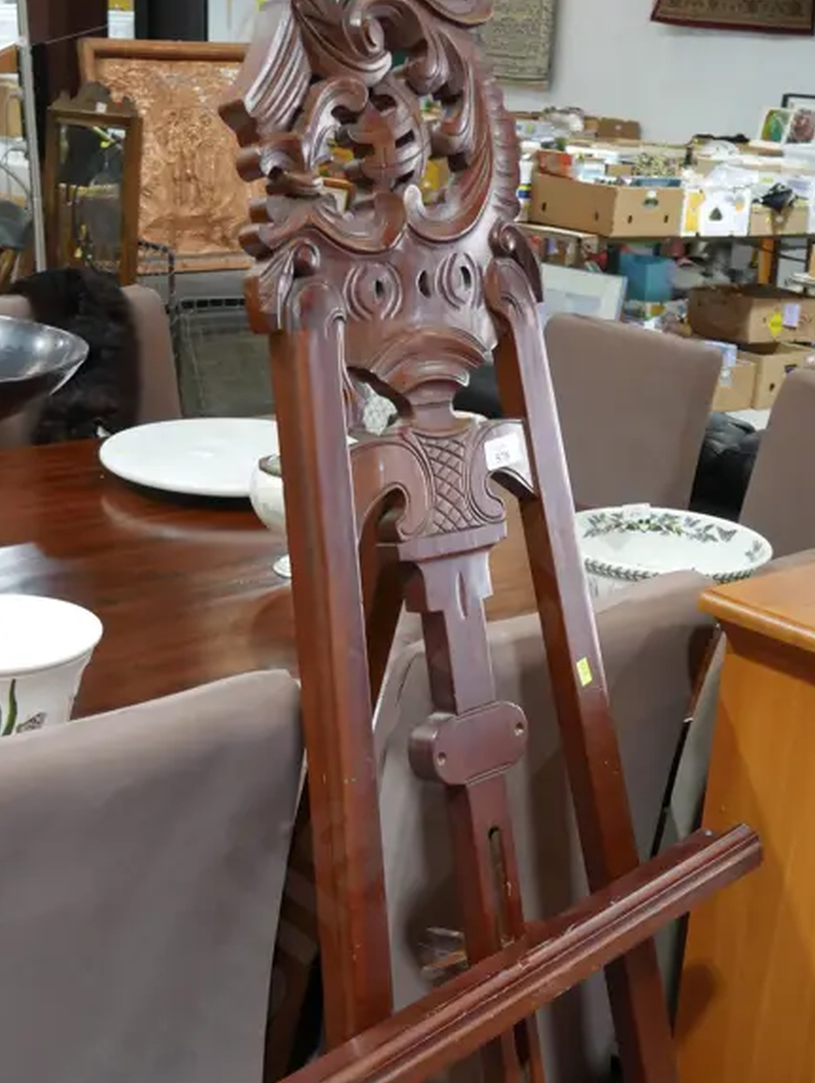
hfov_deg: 29.1
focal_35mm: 50
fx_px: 1567
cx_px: 464
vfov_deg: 37.9
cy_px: 684
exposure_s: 1/60
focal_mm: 14
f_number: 3.5
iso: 500
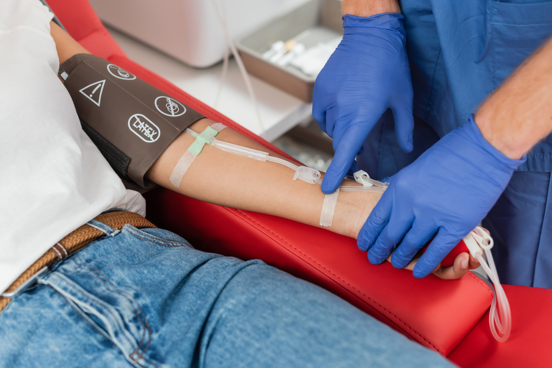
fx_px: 767
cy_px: 184
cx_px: 276
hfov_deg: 39.6
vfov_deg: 27.0
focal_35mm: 50
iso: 250
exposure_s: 1/160
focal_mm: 50
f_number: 3.5
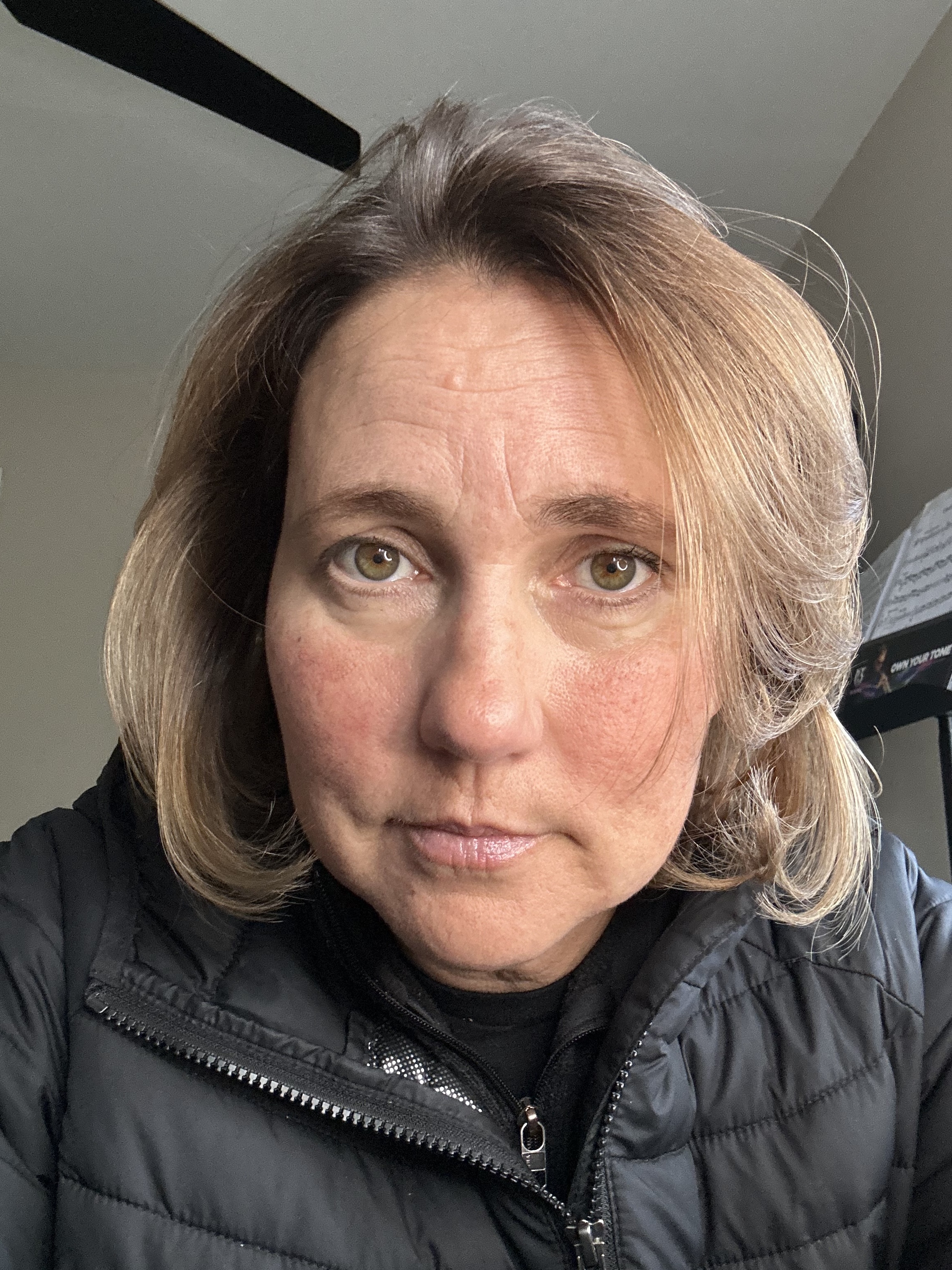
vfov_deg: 60.0
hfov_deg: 46.8
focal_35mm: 30
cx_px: 476
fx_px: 1100
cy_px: 635
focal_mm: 2.69
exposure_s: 1/60
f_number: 1.9
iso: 200
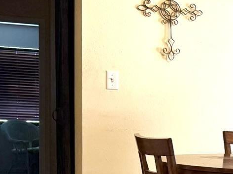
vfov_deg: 13.9
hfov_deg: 17.2
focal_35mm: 104
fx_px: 699
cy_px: 195
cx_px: 343
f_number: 1.78
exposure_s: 1/120
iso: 250
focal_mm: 6.76
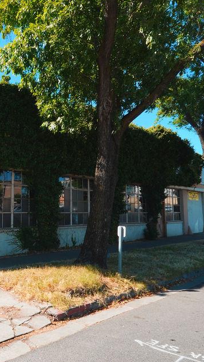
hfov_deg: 39.0
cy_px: 179
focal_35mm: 28
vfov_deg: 68.2
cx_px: 23
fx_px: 268
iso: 125
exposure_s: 1/30
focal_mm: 11
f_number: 16
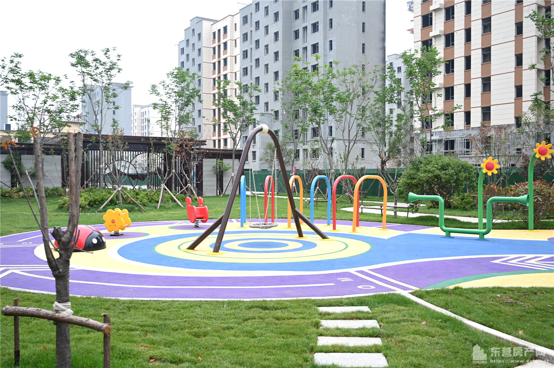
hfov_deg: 57.3
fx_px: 507
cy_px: 184
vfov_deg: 39.9
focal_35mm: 33
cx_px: 277
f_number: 4
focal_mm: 33
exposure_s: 1/100
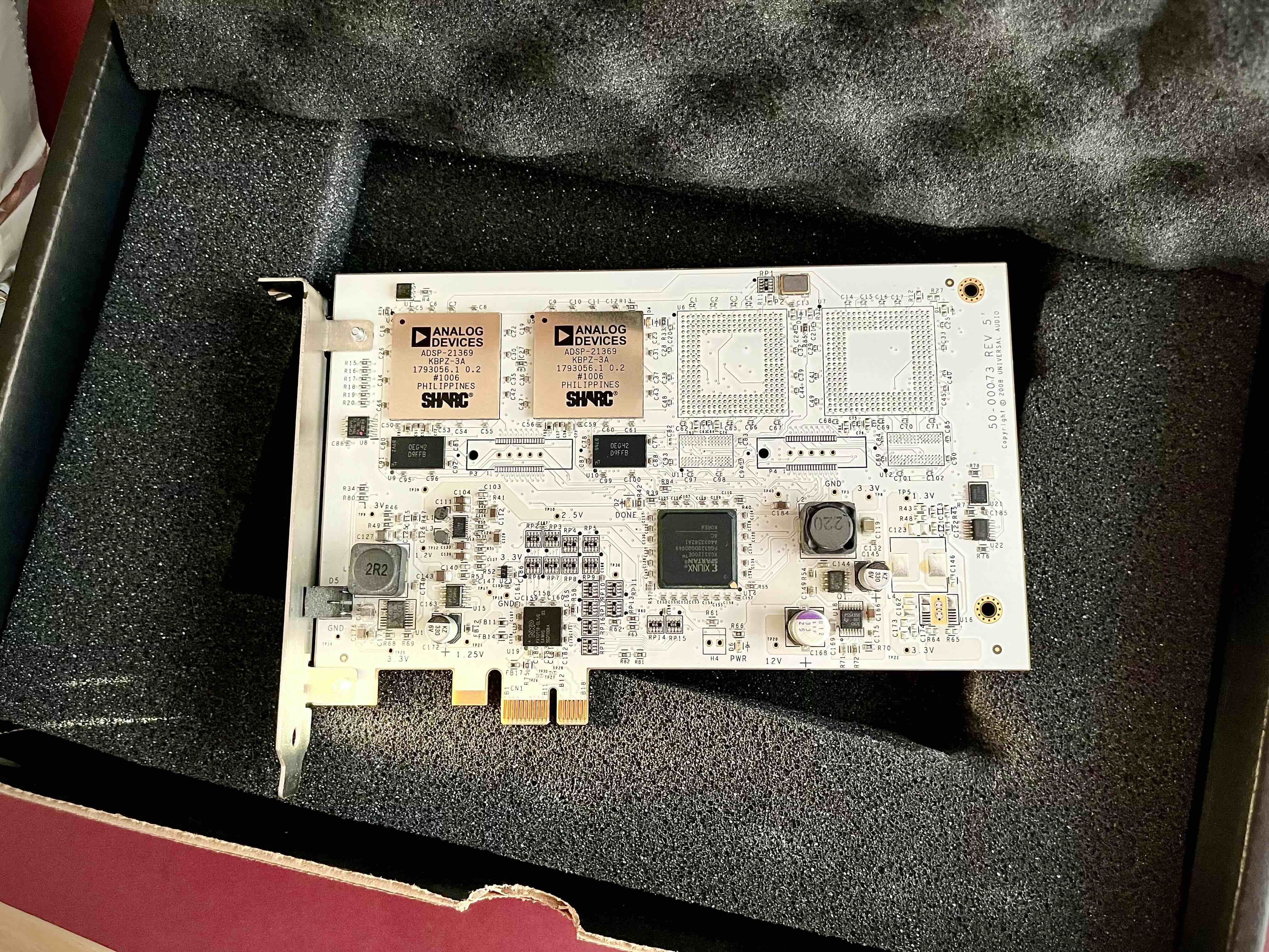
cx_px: 634
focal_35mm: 26
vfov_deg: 53.1
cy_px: 476
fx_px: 953
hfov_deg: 67.3
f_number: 1.6
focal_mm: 5.1
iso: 125
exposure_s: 1/76
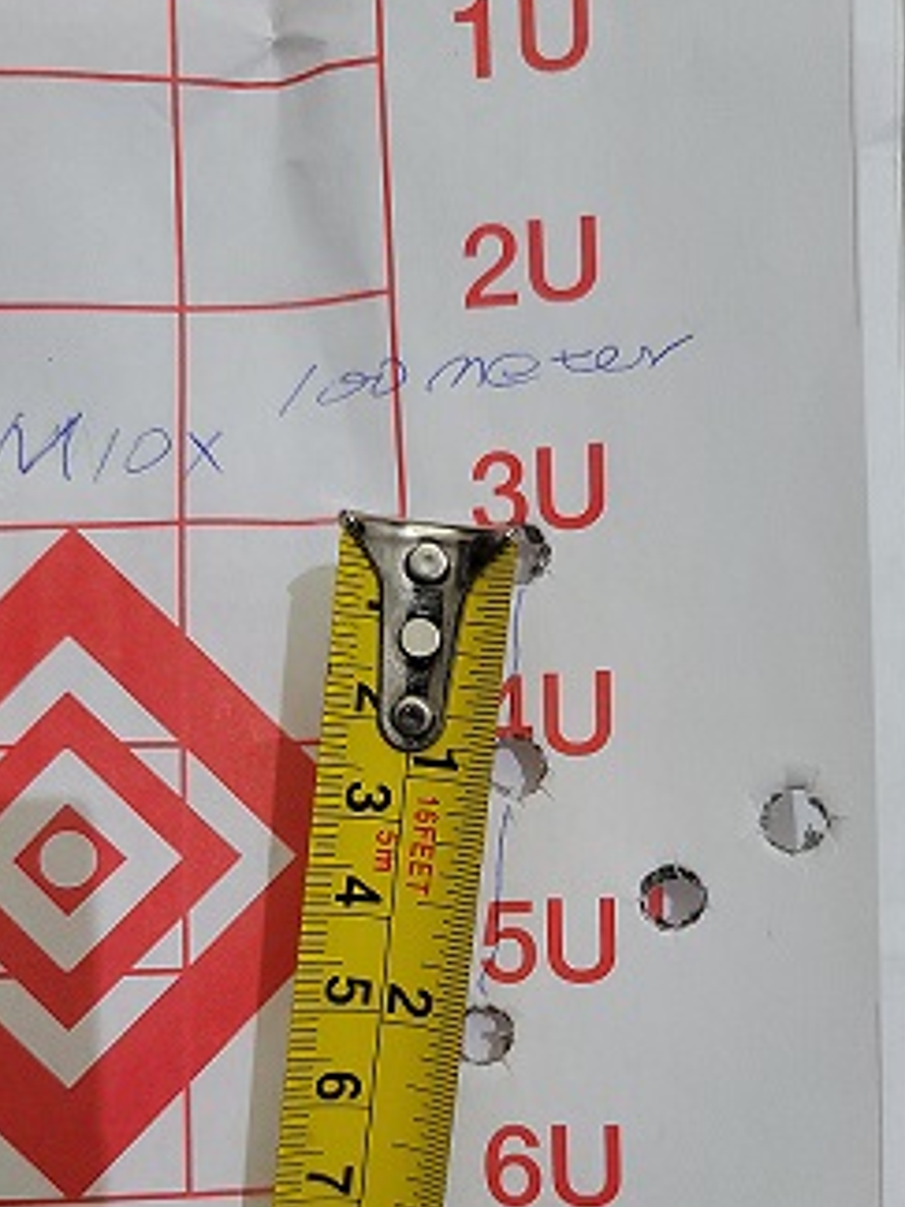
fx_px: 1290
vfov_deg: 49.5
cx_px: 480
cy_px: 782
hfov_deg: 38.7
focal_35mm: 37
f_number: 1.8
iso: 320
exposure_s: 1/39
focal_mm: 7
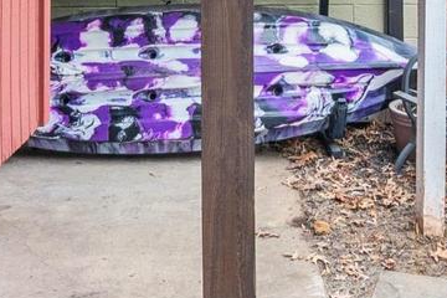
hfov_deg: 33.0
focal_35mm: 60
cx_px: 307
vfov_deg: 21.3
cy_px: -42
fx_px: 745
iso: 400
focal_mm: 10
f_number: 11
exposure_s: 1/25
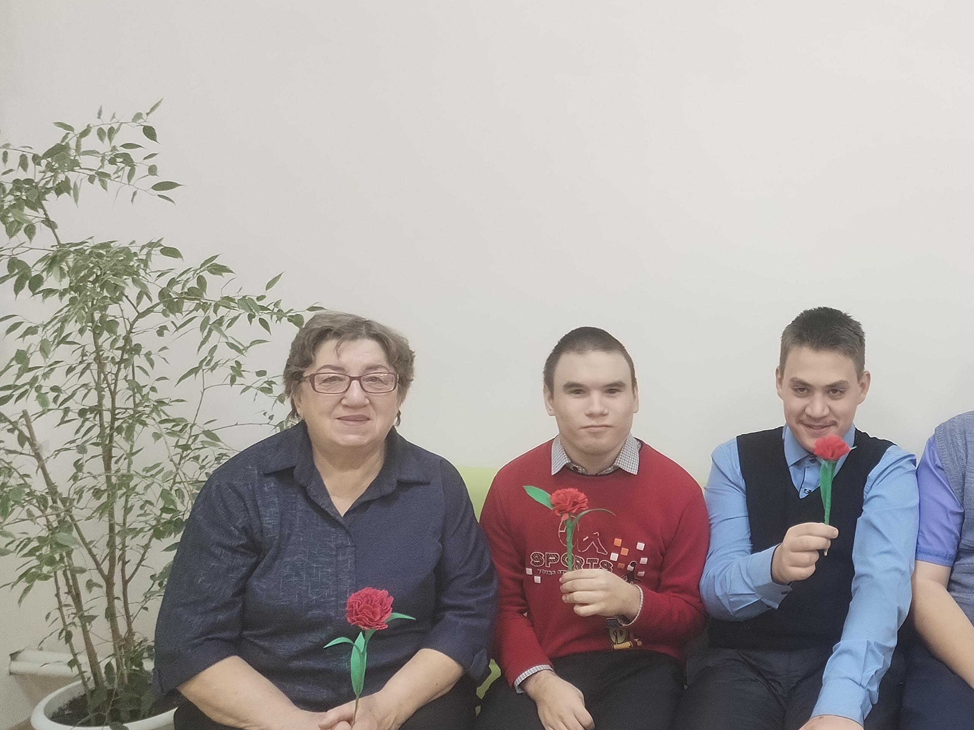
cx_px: 855
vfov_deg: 28.0
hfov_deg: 35.0
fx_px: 1463
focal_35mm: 52
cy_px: 404
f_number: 1.8
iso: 469
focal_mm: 4.75
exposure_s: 1/50
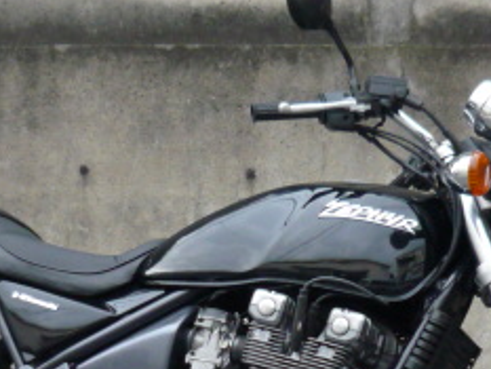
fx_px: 1405
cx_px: 266
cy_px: 346
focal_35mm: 99
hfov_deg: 19.8
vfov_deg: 14.8
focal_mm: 5.5
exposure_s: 1/30
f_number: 2.8
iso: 250
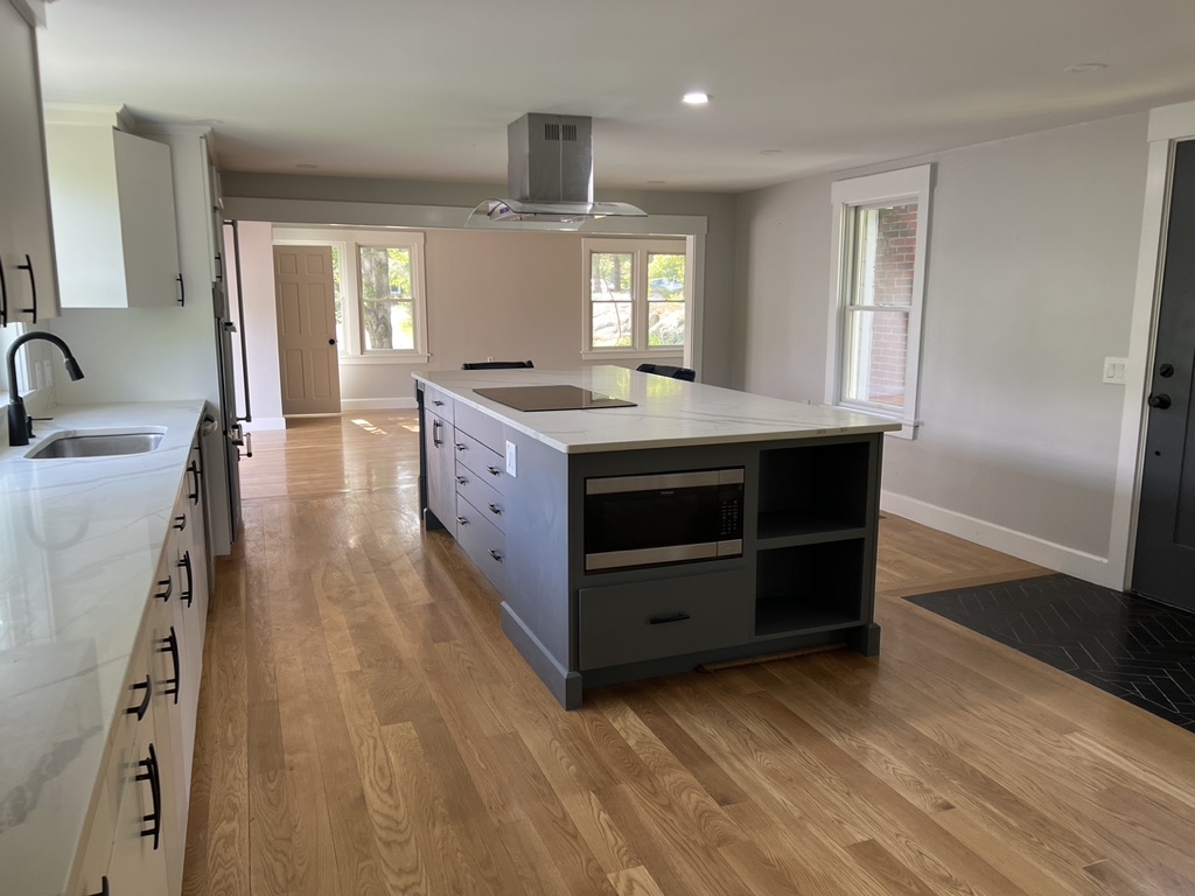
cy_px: 448
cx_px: 598
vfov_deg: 53.1
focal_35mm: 26
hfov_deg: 67.3
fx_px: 898
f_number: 1.5
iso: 80
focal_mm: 5.7
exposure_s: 1/120
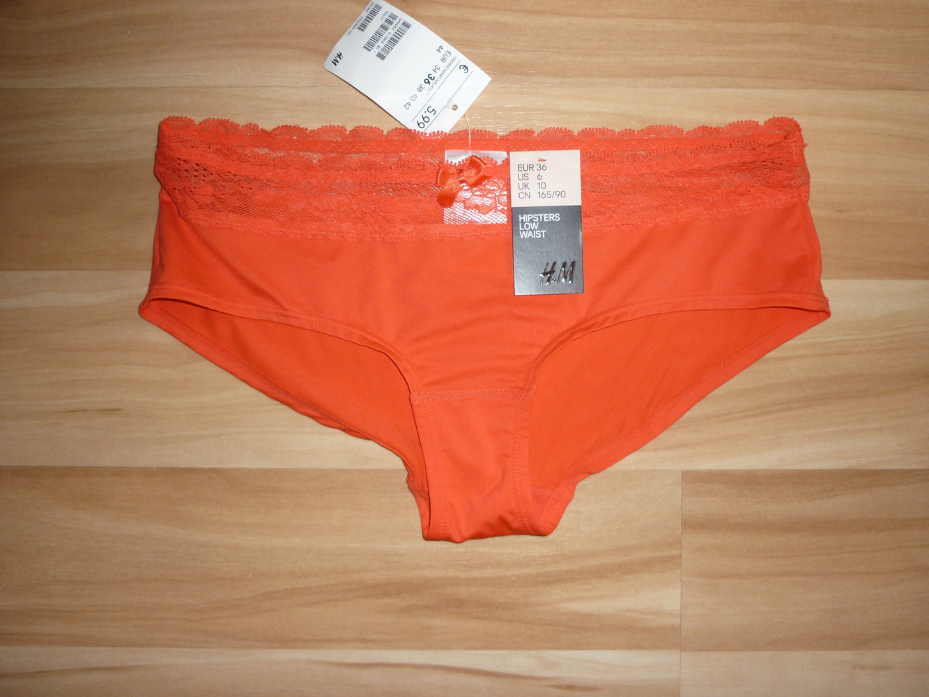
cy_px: 348
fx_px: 886
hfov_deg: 55.3
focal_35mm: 33
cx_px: 464
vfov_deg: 43.0
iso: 100
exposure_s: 1/30
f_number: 2.8
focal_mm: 5.5
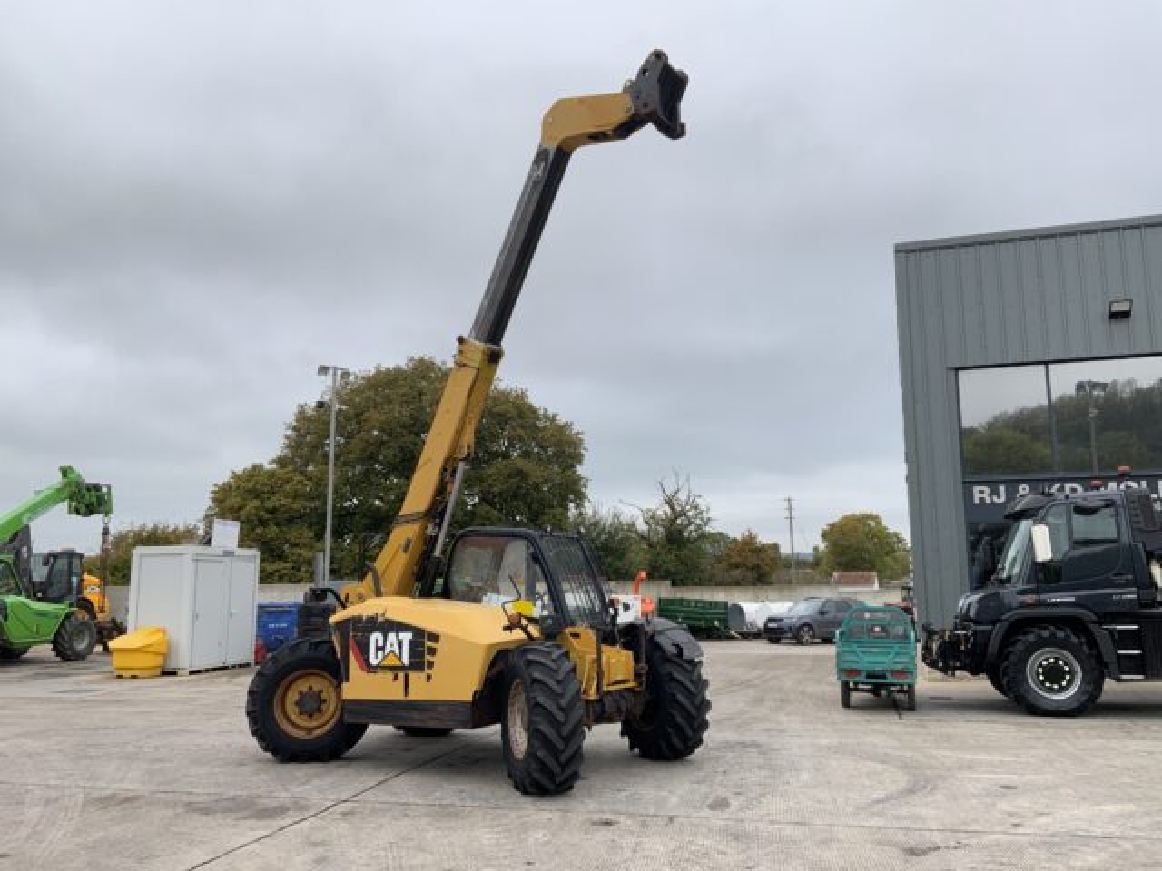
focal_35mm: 29
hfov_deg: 61.7
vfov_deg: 48.2
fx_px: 973
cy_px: 436
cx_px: 581
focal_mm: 3
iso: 20
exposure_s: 1/122
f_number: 1.8
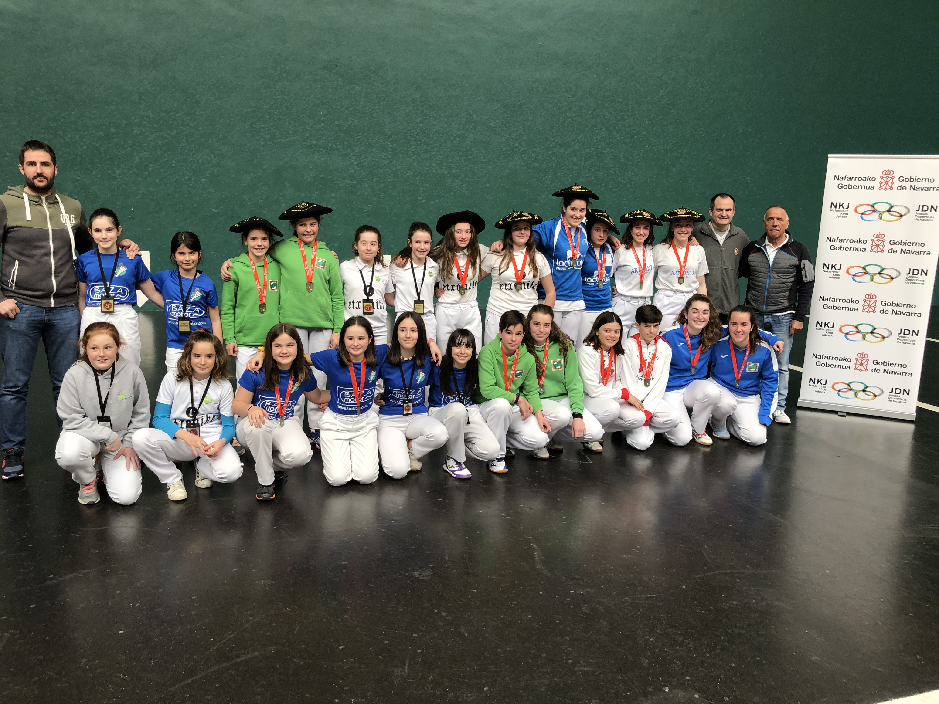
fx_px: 760
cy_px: 352
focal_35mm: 28
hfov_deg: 63.4
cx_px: 470
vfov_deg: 49.7
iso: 25
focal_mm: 3.99
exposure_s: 1/50
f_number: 1.8
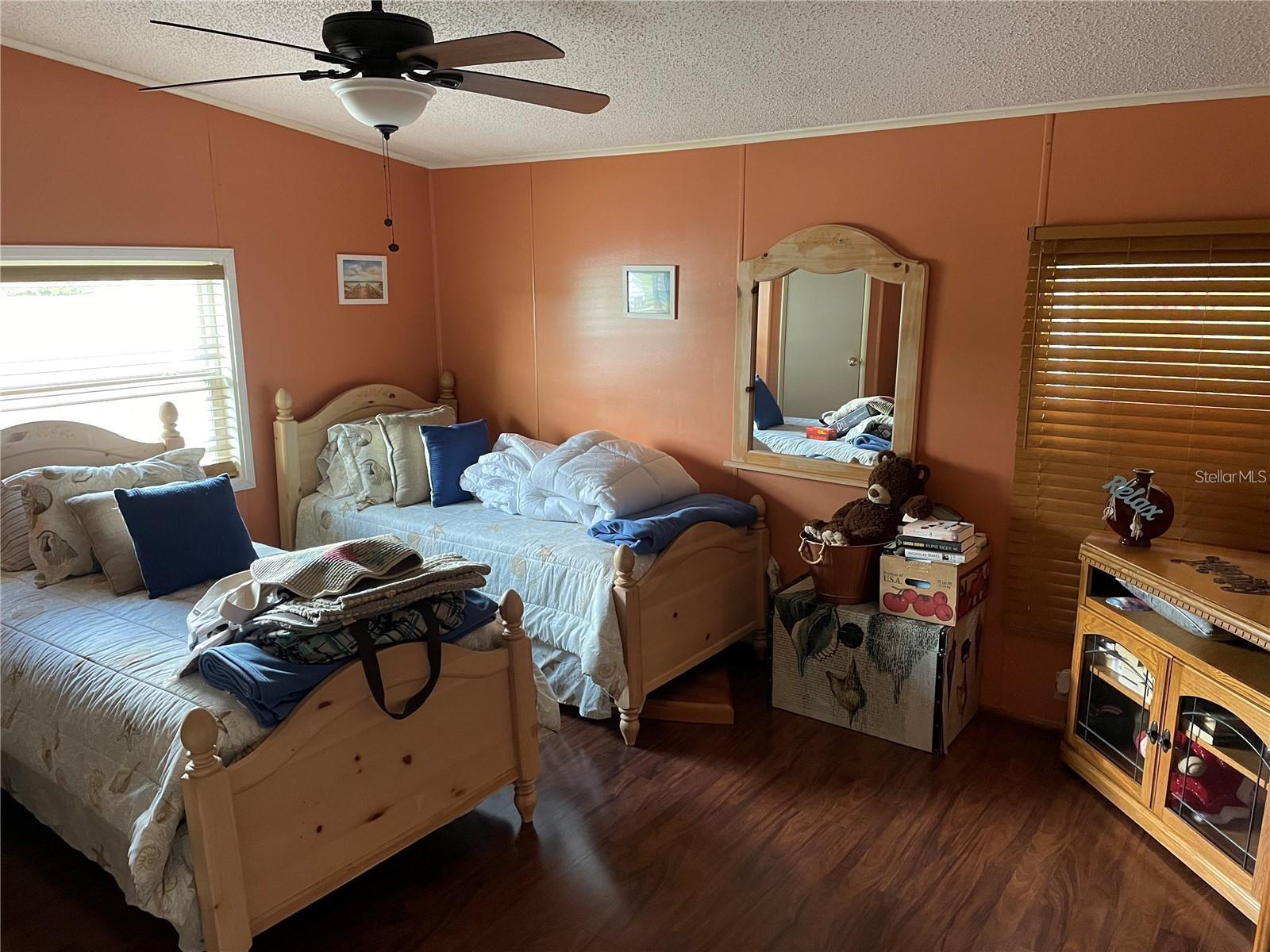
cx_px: 635
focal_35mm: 26
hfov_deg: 67.3
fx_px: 954
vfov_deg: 53.1
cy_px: 476
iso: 500
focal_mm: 4.2
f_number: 1.6
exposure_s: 1/60
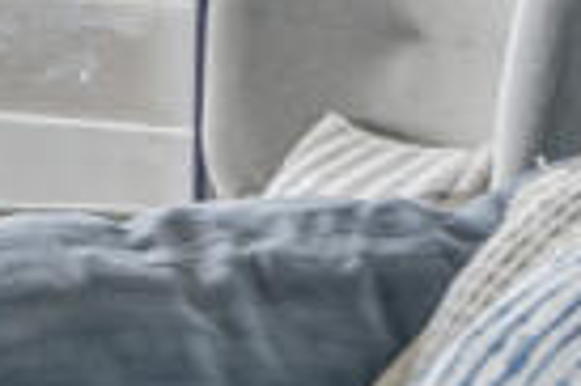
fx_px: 4110
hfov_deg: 7.5
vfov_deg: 5.3
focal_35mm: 255
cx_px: -869
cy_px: -185
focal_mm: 23
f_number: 8
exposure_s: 1/6
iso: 100
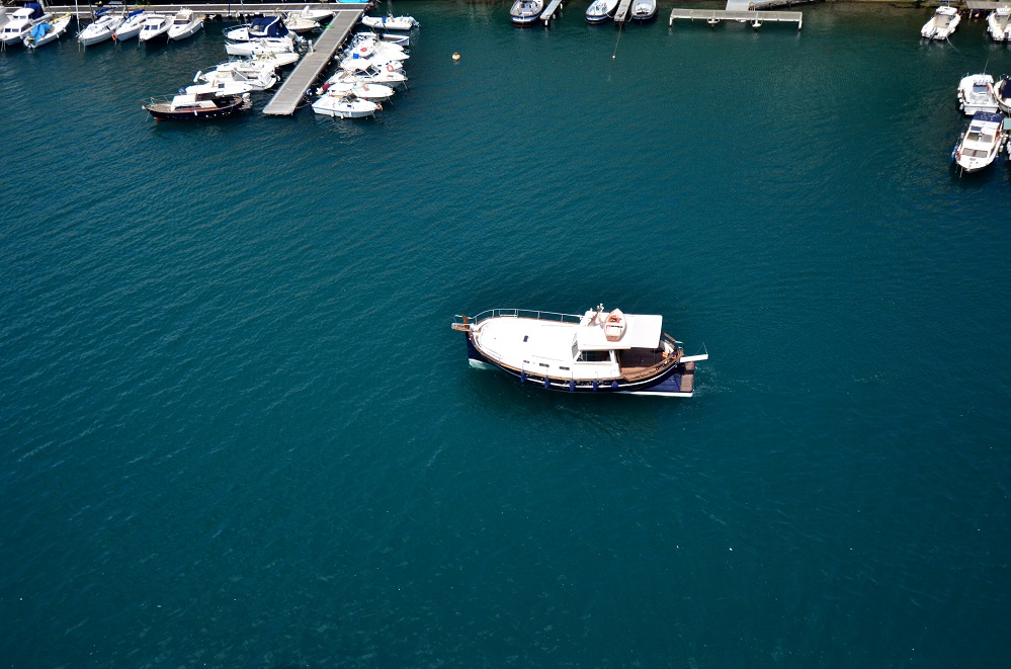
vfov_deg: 36.7
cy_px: 334
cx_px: 506
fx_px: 1009
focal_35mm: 36
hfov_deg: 53.2
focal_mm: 24
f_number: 4.5
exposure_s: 1/8000
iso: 900
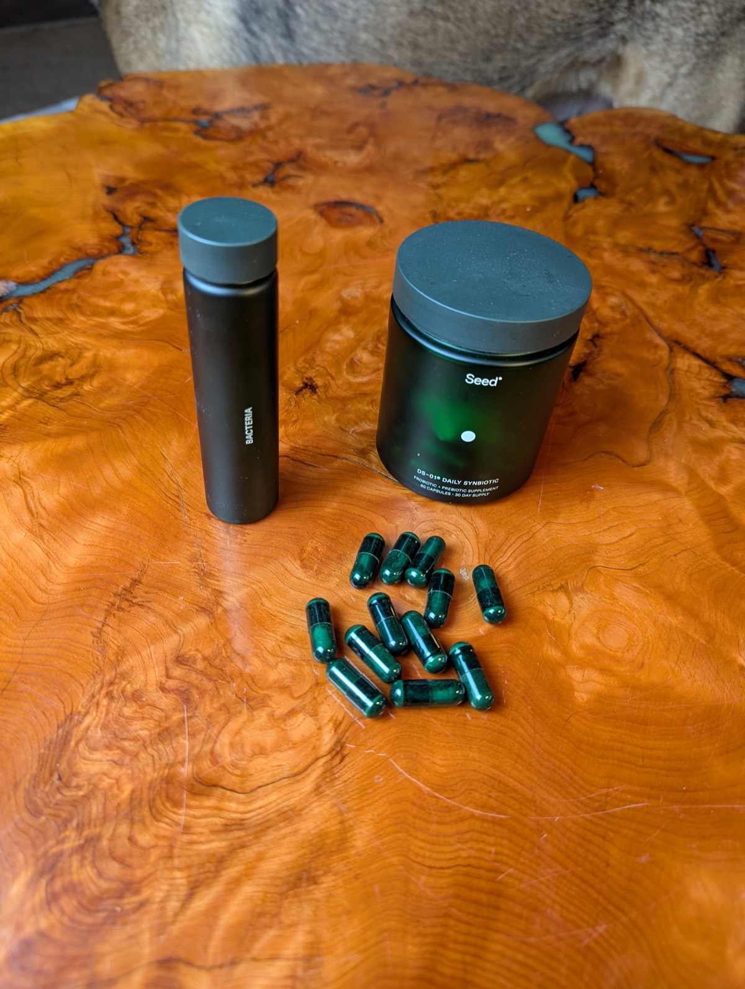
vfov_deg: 71.5
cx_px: 372
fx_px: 687
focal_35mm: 24
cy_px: 494
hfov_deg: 57.0
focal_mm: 6.81
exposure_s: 1/23.8
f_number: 1.85
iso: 91
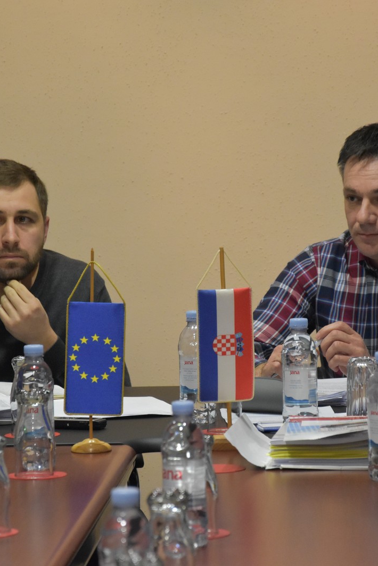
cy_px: 283
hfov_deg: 6.2
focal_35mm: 221
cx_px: 193
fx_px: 3478
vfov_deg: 9.3
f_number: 5.6
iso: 2200
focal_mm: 98
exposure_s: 1/125
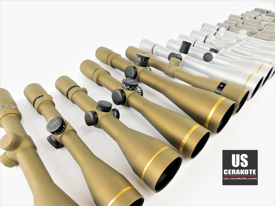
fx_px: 183
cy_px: 103
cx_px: 138
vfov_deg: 58.9
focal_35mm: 23
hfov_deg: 73.9
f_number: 3
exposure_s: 1/30
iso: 180
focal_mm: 4
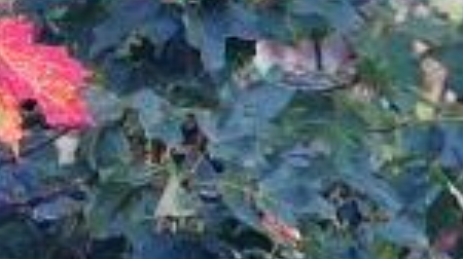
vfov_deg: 0.5
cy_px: 88
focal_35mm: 2514
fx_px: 30831
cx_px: -398
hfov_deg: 0.9
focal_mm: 300
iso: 720
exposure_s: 1/125
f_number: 5.6
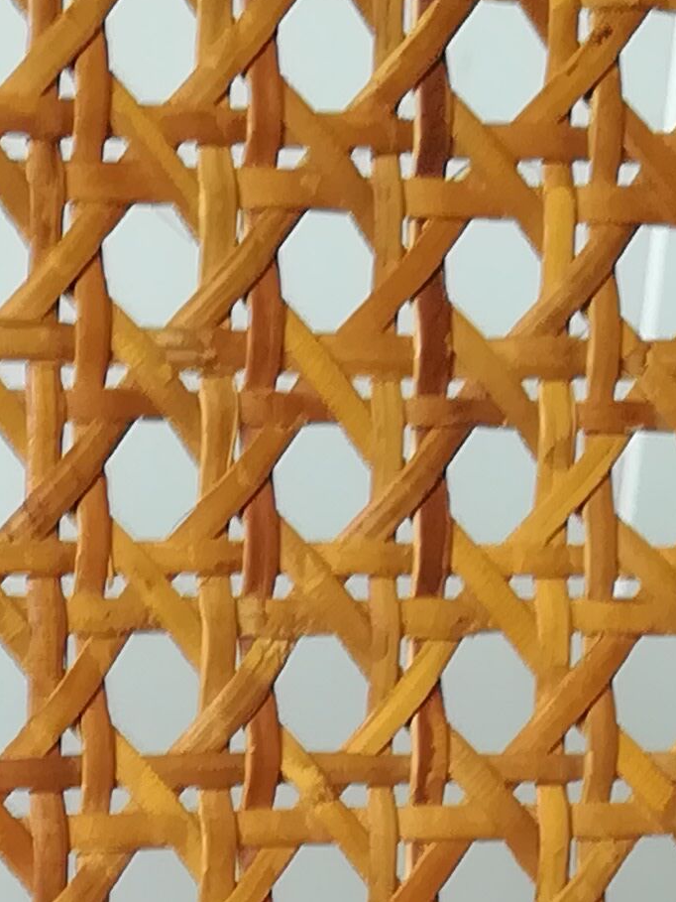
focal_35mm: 144
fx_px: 3749
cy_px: 1628
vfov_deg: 12.5
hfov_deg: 9.8
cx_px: -494
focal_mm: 3.83
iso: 80
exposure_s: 1/30
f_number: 2.2
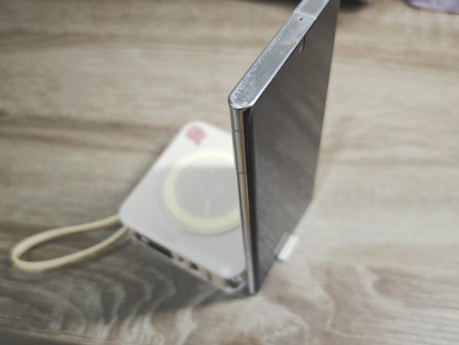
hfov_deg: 52.6
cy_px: 172
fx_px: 464
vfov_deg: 40.7
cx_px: 230
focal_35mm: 35
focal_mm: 8.72
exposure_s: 1/60
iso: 312
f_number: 1.63
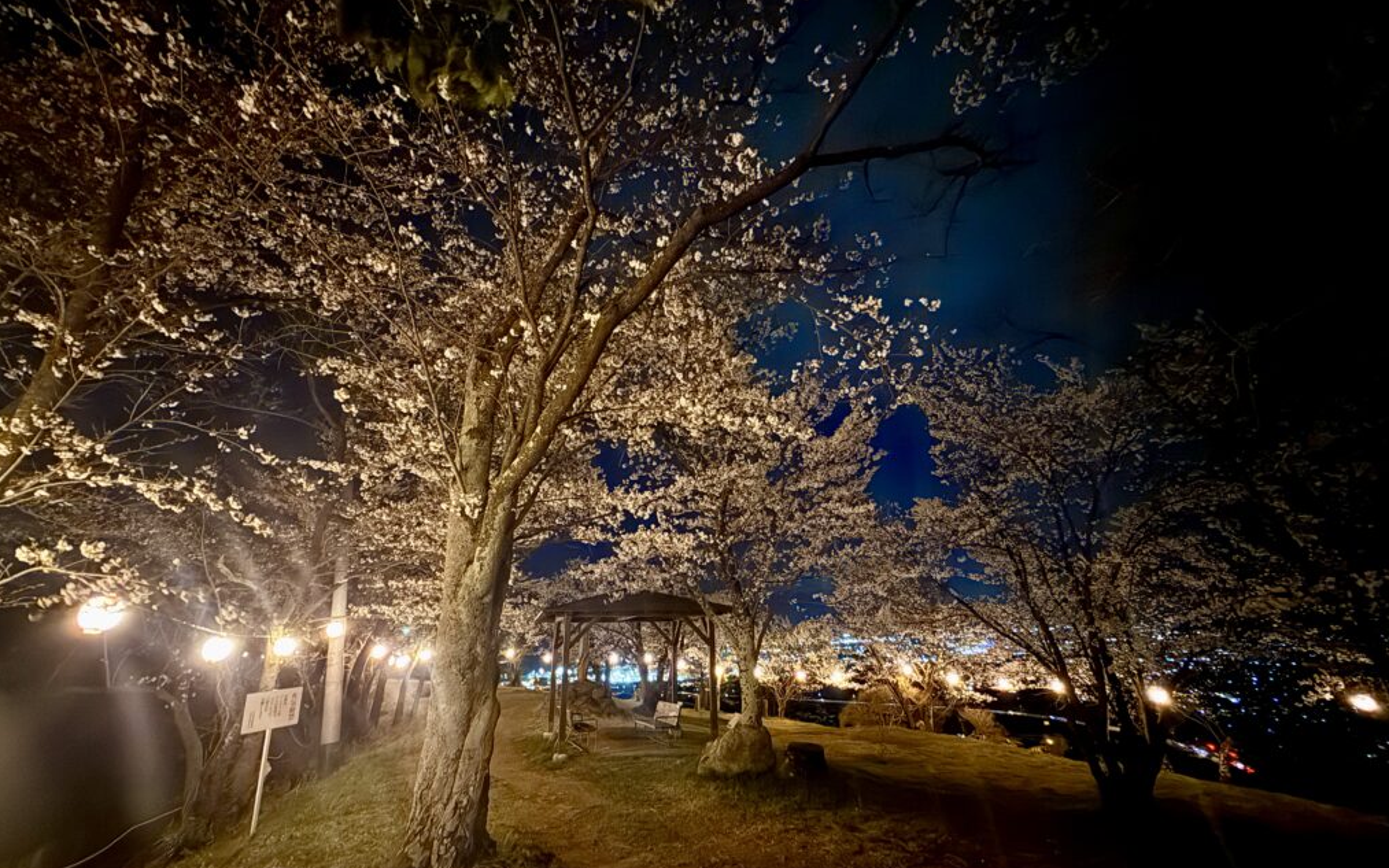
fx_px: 568
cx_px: 699
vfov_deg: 74.8
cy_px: 428
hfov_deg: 101.5
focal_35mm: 15
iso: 2000
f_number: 2.2
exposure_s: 1/7
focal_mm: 2.22
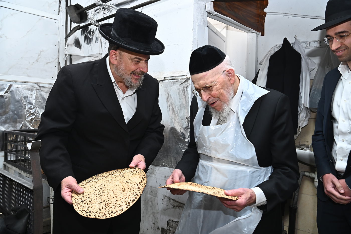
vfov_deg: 43.6
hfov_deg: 62.0
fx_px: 292
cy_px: 117
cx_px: 176
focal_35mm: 30
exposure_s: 1/200
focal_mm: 30
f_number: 7.1
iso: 1000
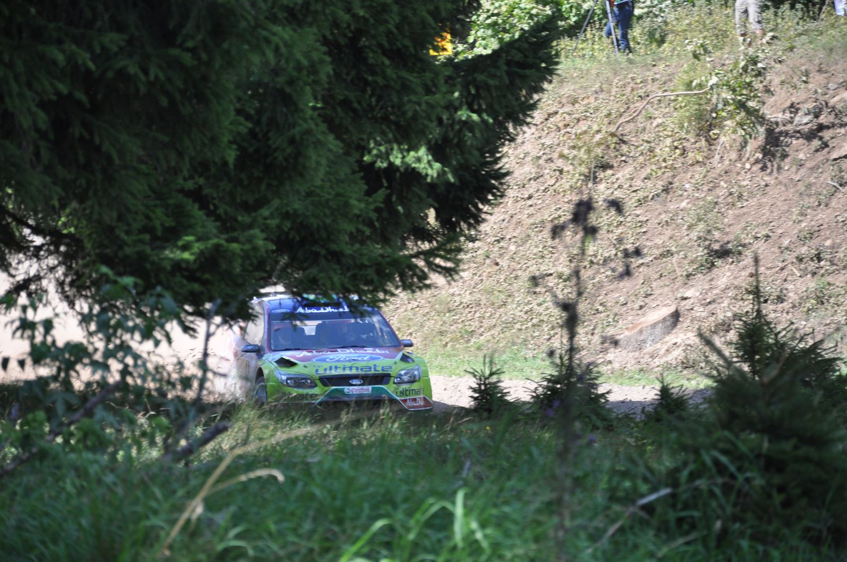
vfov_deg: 8.7
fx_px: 3700
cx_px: 424
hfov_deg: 13.1
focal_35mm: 158
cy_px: 281
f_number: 5.6
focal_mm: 105
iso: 400
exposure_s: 1/500
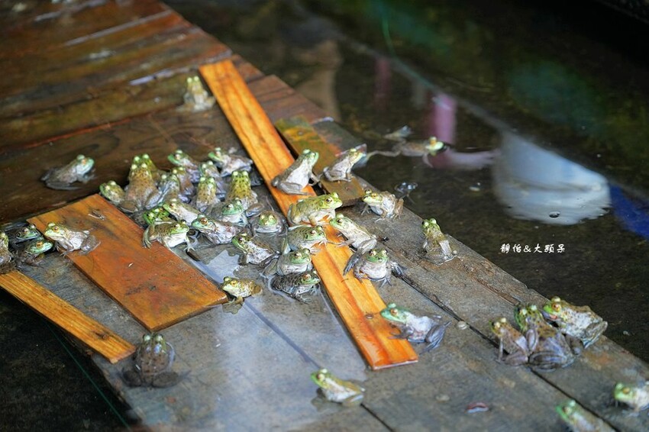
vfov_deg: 17.0
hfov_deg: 25.4
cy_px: 216
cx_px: 324
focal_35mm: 80
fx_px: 1442
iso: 1000
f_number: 4
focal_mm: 80
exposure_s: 1/80
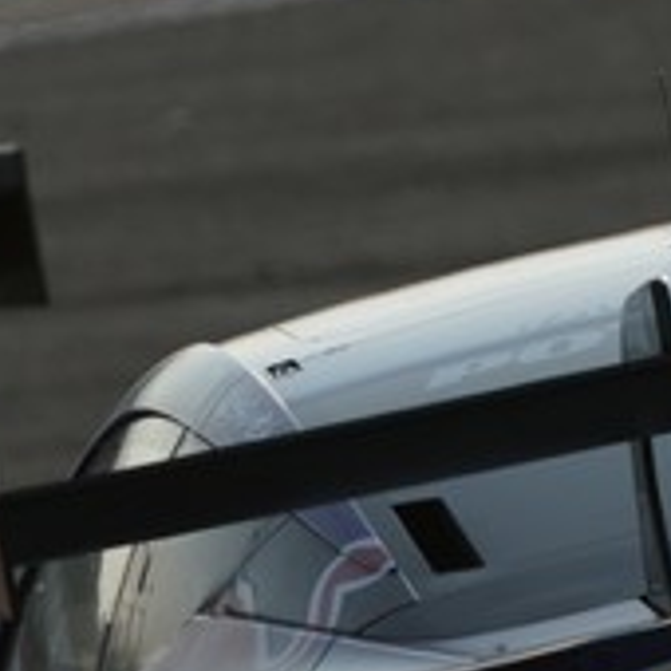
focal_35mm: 2157
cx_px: -138
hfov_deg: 0.8
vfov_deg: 0.8
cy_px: 762
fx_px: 47304
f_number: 6.3
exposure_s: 1/1000
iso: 200
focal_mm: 600
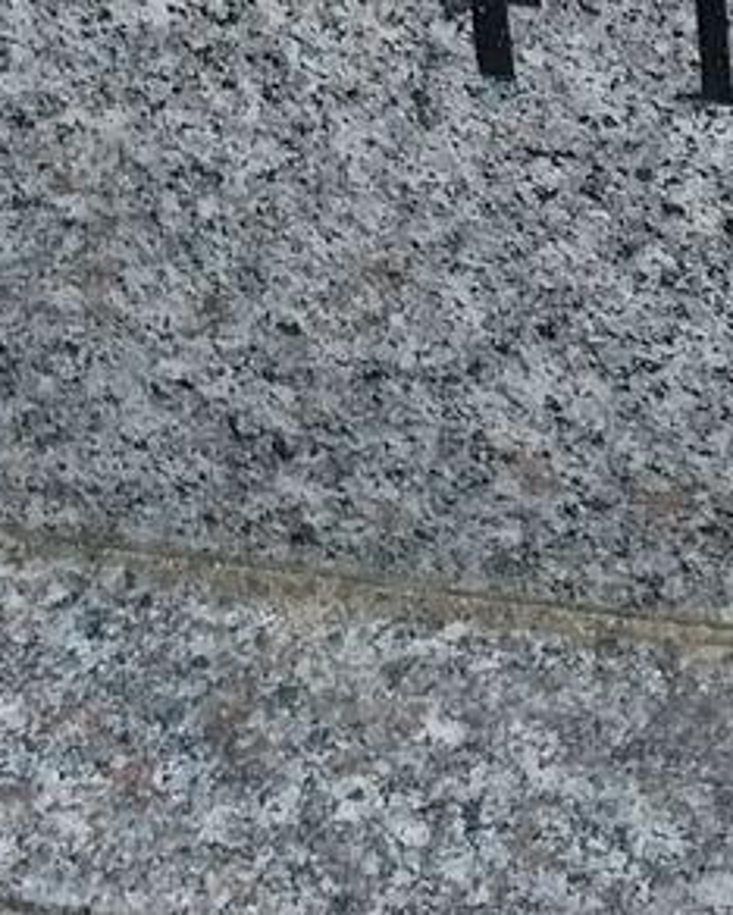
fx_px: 4795
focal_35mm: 177
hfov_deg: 8.6
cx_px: 924
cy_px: -316
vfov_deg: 10.6
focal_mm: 4
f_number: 1.8
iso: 25
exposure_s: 1/389
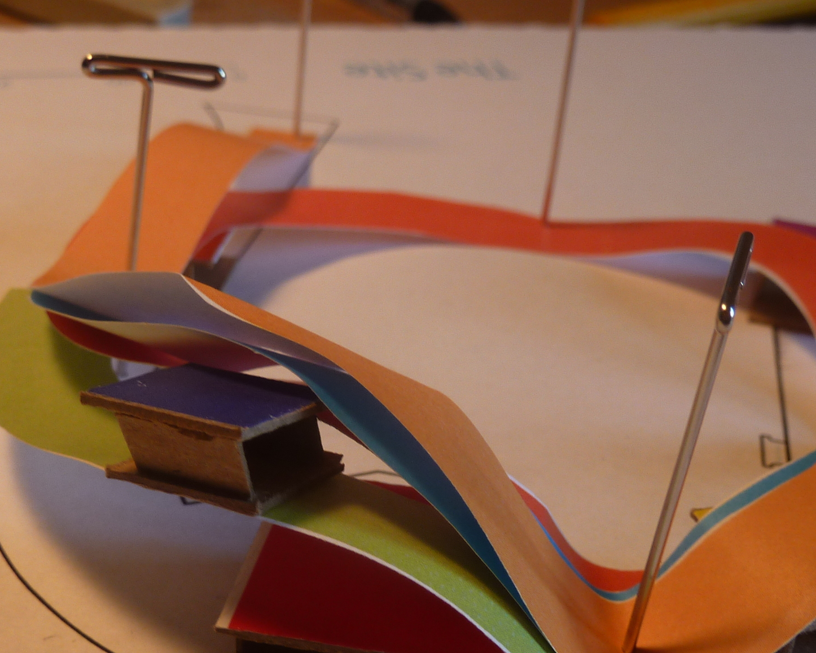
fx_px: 1304
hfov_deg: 34.7
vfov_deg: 27.7
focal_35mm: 54
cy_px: 492
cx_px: 400
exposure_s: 1/40
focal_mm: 5.3
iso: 80
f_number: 3.5
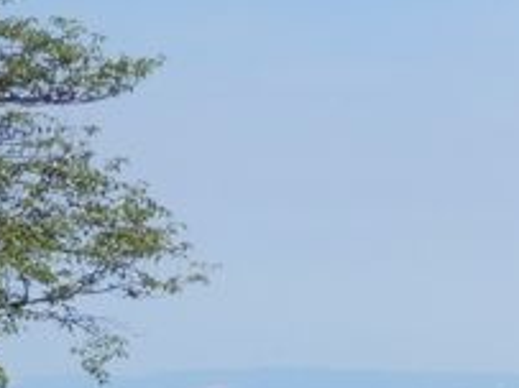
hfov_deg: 9.7
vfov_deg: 7.5
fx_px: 2892
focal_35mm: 193
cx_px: 964
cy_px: 597
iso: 80
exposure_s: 1/100
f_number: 11.2
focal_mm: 8.9
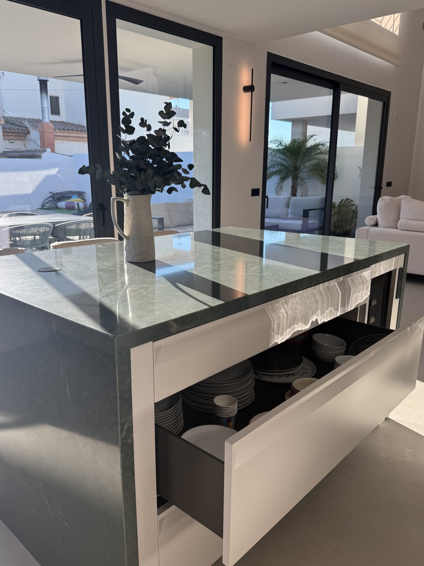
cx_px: 206
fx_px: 441
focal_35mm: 27
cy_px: 296
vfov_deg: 65.3
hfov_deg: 51.3
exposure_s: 1/410
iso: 80
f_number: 1.78
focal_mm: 6.76
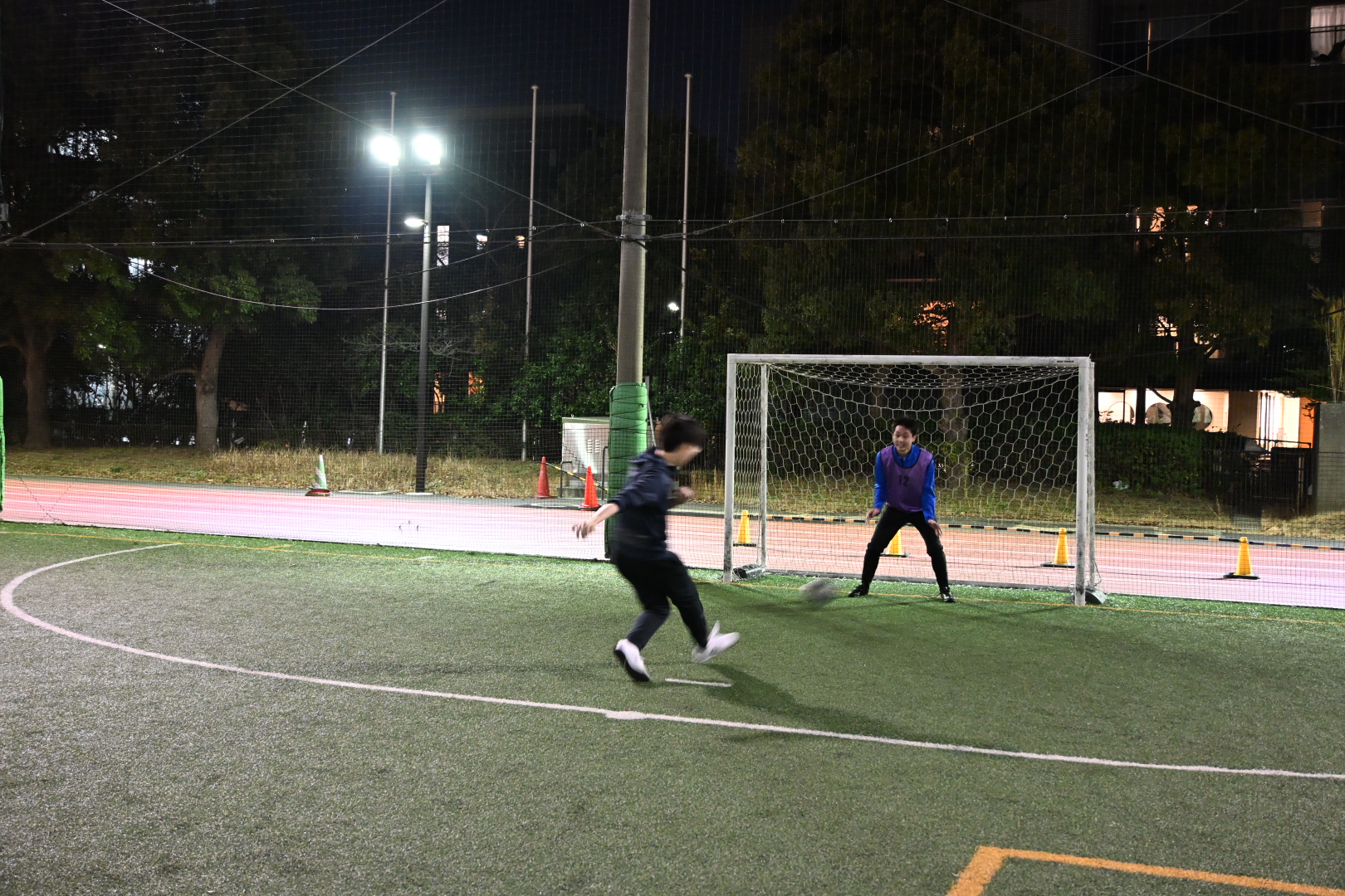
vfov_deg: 33.6
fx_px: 1485
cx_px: 672
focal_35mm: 40
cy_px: 448
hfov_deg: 48.7
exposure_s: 1/30
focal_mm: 26.5
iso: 4000
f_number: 4
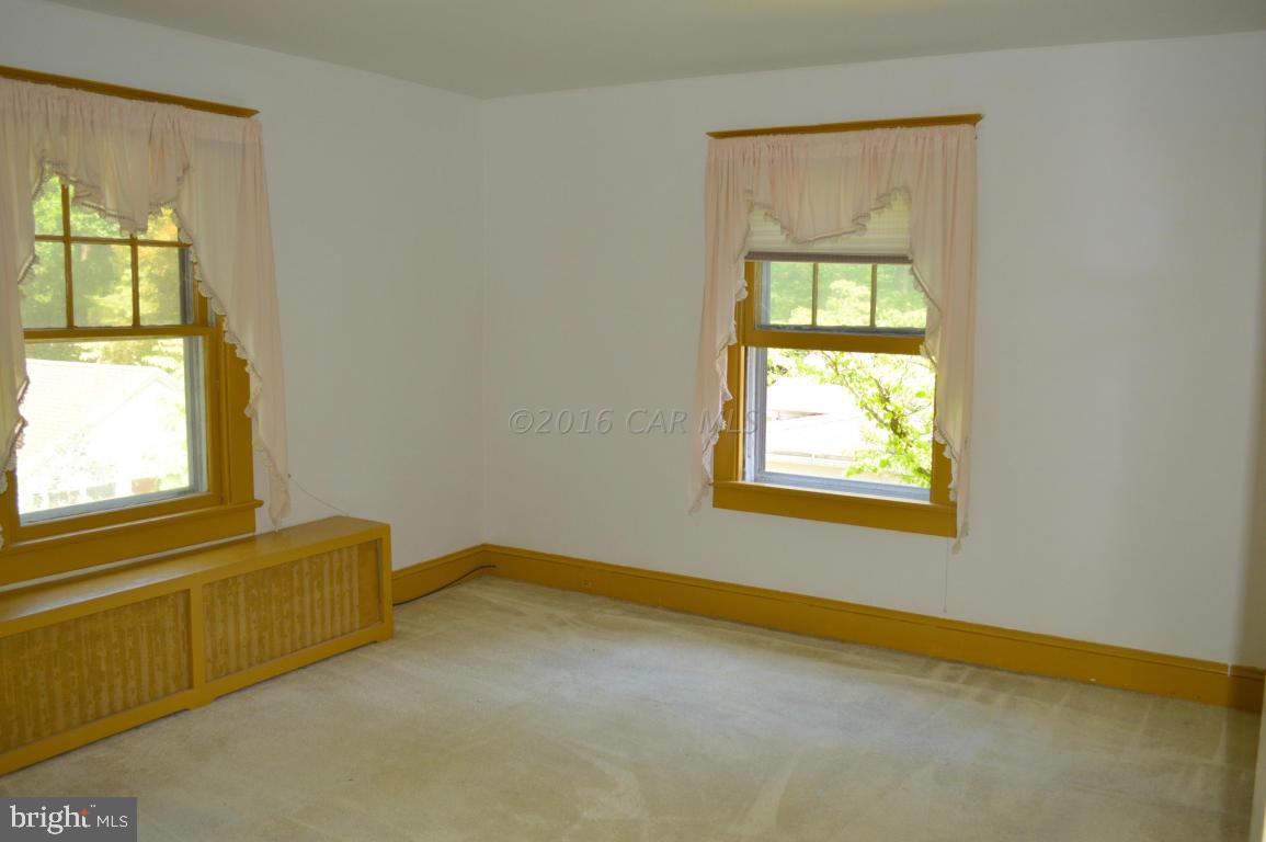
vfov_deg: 43.5
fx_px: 1054
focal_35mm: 30
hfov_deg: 62.0
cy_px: 421
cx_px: 633
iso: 280
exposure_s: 1/125
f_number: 4
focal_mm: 20
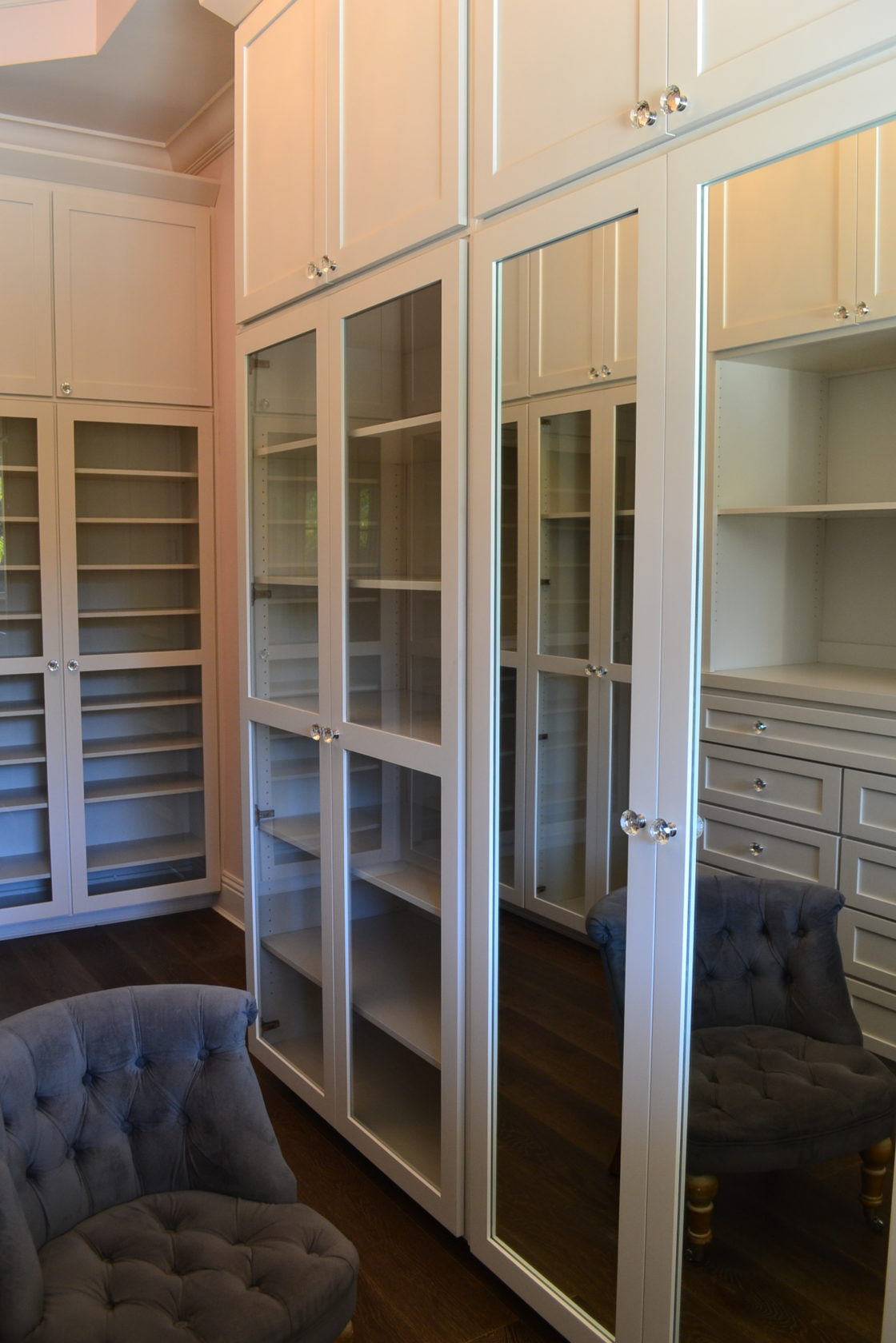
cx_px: 448
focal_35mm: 30
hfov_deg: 43.6
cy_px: 672
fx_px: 1120
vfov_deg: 61.9
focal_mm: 20
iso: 450
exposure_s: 1/15
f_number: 6.3
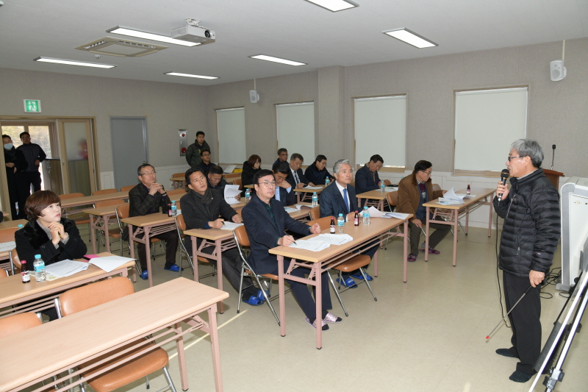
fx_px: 392
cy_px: 196
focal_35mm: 24
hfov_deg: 73.8
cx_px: 294
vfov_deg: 53.1
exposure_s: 1/100
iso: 800
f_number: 9
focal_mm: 24
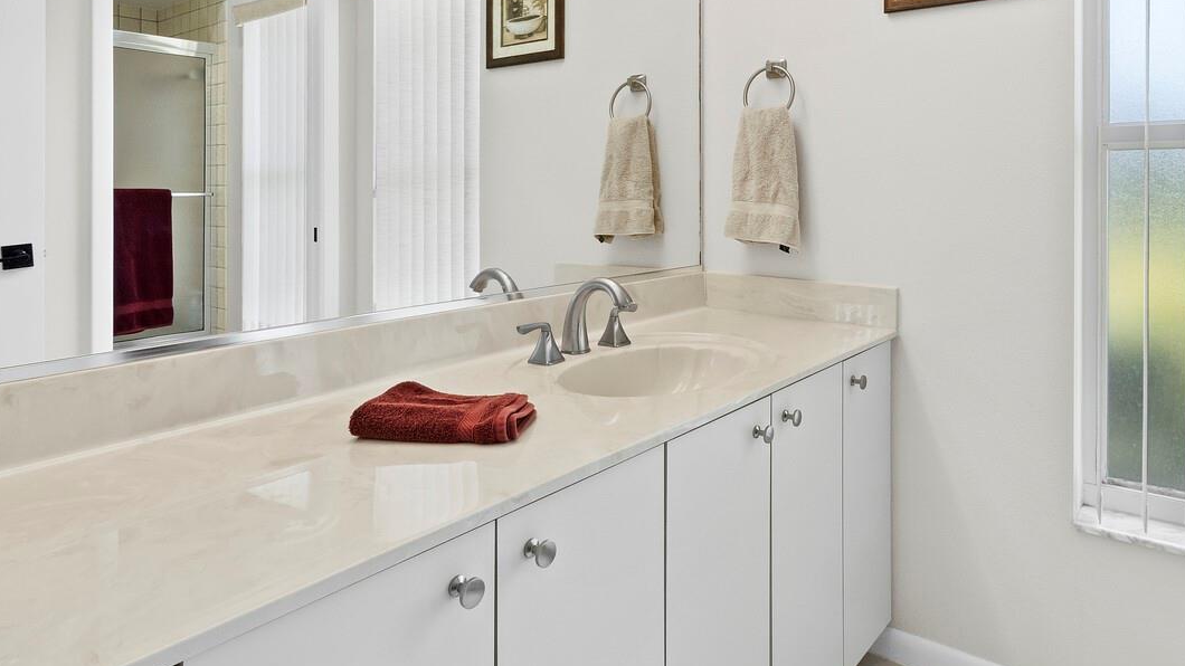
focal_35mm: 23
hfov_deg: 78.3
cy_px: 171
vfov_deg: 47.7
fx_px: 723
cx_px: 671
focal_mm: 7
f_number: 10
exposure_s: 1/20
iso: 500
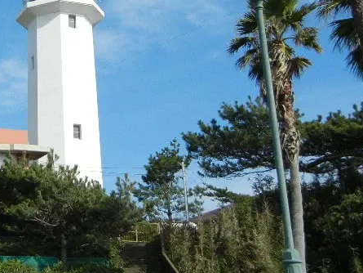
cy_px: 85
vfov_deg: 21.2
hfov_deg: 26.2
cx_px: -24
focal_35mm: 69
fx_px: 724
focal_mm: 5.4
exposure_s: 1/476
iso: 160
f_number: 7
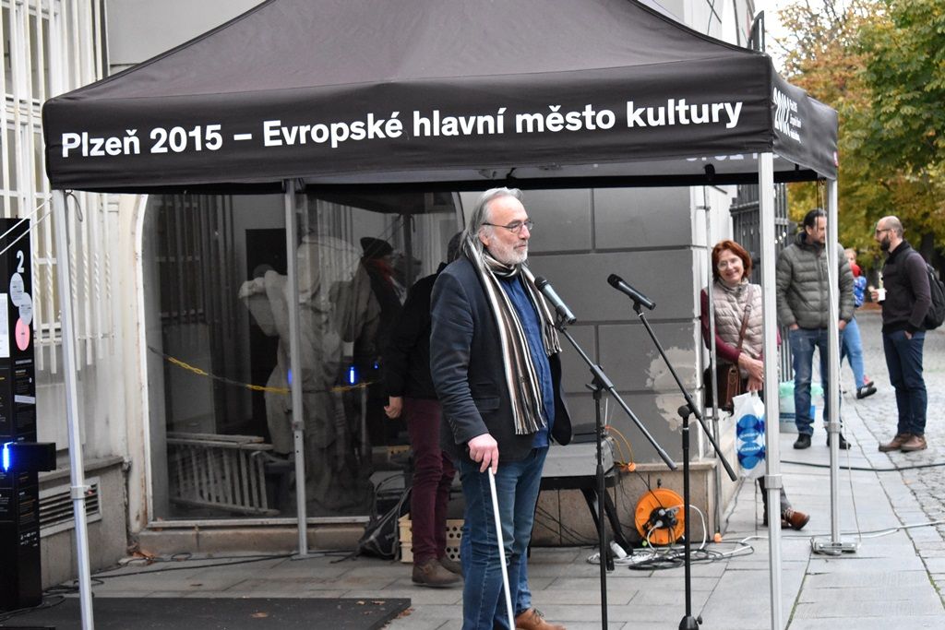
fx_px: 2166
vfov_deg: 16.6
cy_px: 315
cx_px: 472
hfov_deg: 24.6
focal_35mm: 82
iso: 4500
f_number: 5.6
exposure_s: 1/100
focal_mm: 55
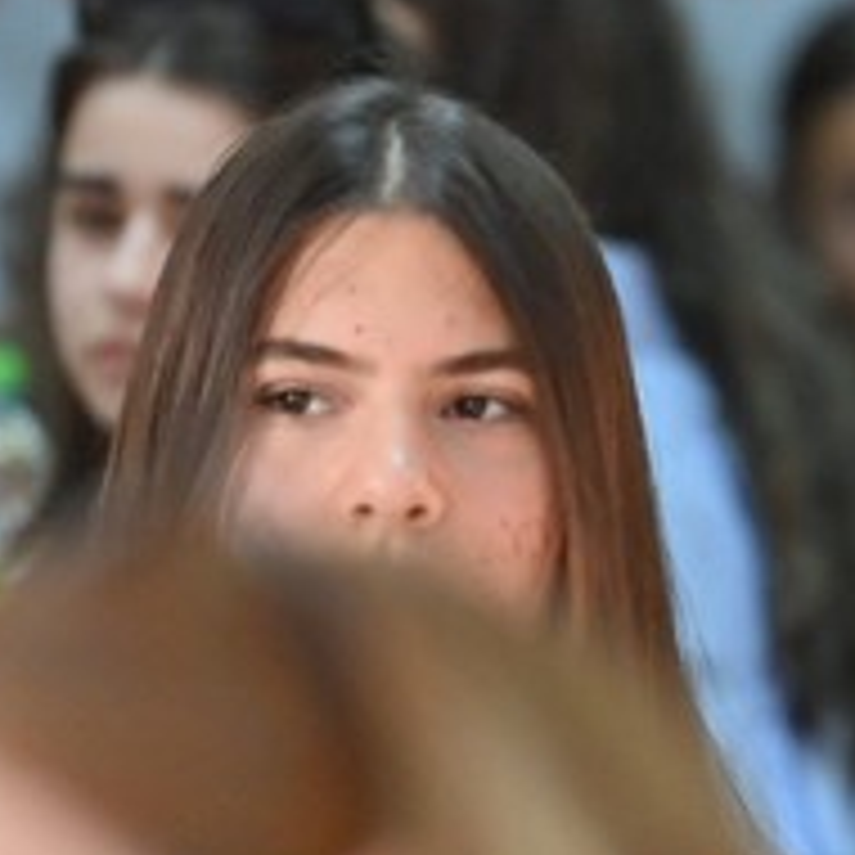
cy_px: 605
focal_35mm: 643
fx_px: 17968
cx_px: 1400
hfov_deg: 2.7
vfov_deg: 2.7
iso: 4000
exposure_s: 1/640
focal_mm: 180
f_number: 2.8
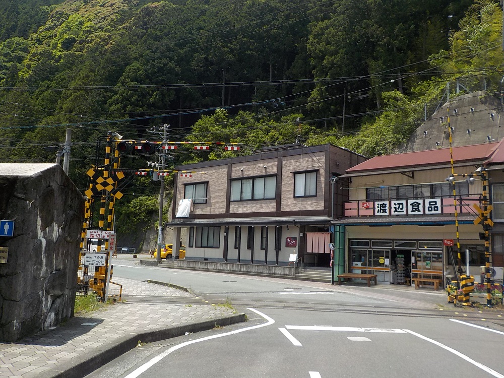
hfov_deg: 60.0
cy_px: 189
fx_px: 437
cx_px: 252
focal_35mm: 30
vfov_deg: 46.8
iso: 125
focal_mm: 4.1
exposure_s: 1/1000
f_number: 3.3
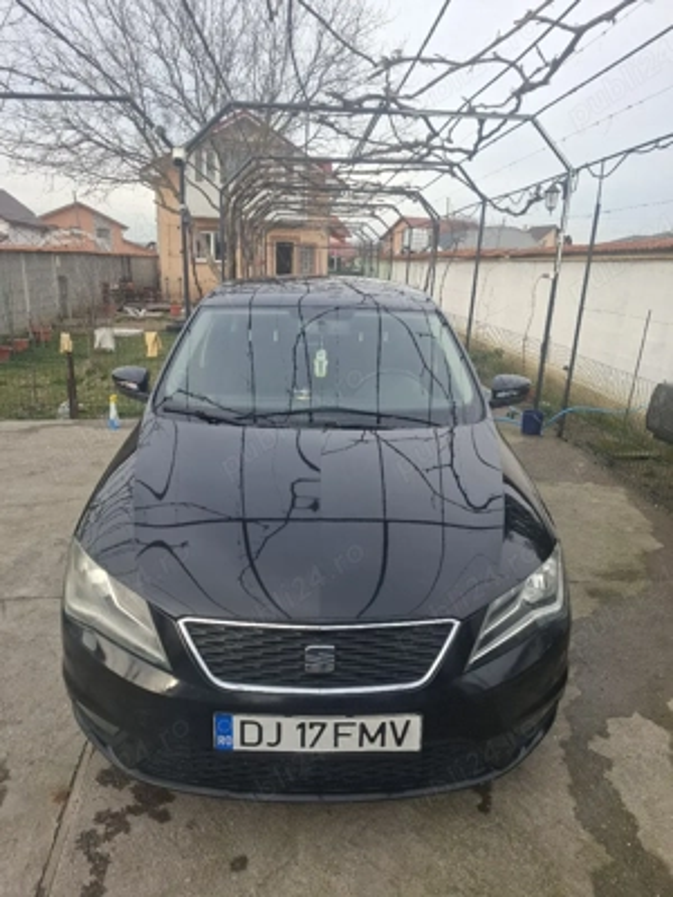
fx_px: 596
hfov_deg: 58.9
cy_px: 448
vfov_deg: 73.9
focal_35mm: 23
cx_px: 336
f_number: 1.8
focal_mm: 5.54
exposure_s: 1/370
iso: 50
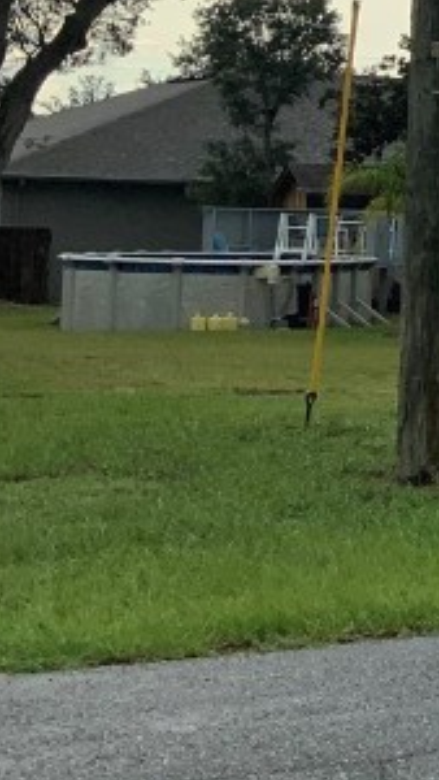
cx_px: 1094
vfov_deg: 19.5
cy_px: 109
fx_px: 2232
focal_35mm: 108
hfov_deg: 9.8
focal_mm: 3
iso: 16
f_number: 1.8
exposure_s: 1/792
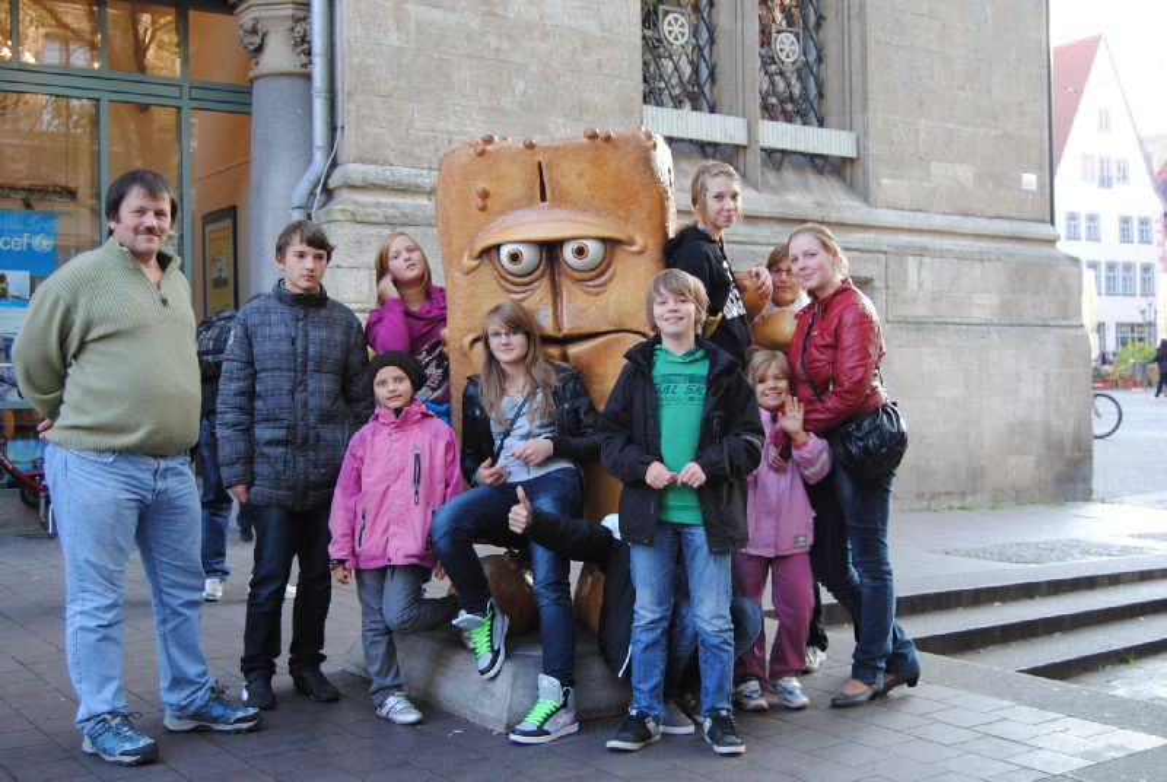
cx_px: 584
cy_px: 391
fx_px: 1461
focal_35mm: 45
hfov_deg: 43.5
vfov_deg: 30.0
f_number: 4.2
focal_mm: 30
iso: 200
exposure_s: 1/50
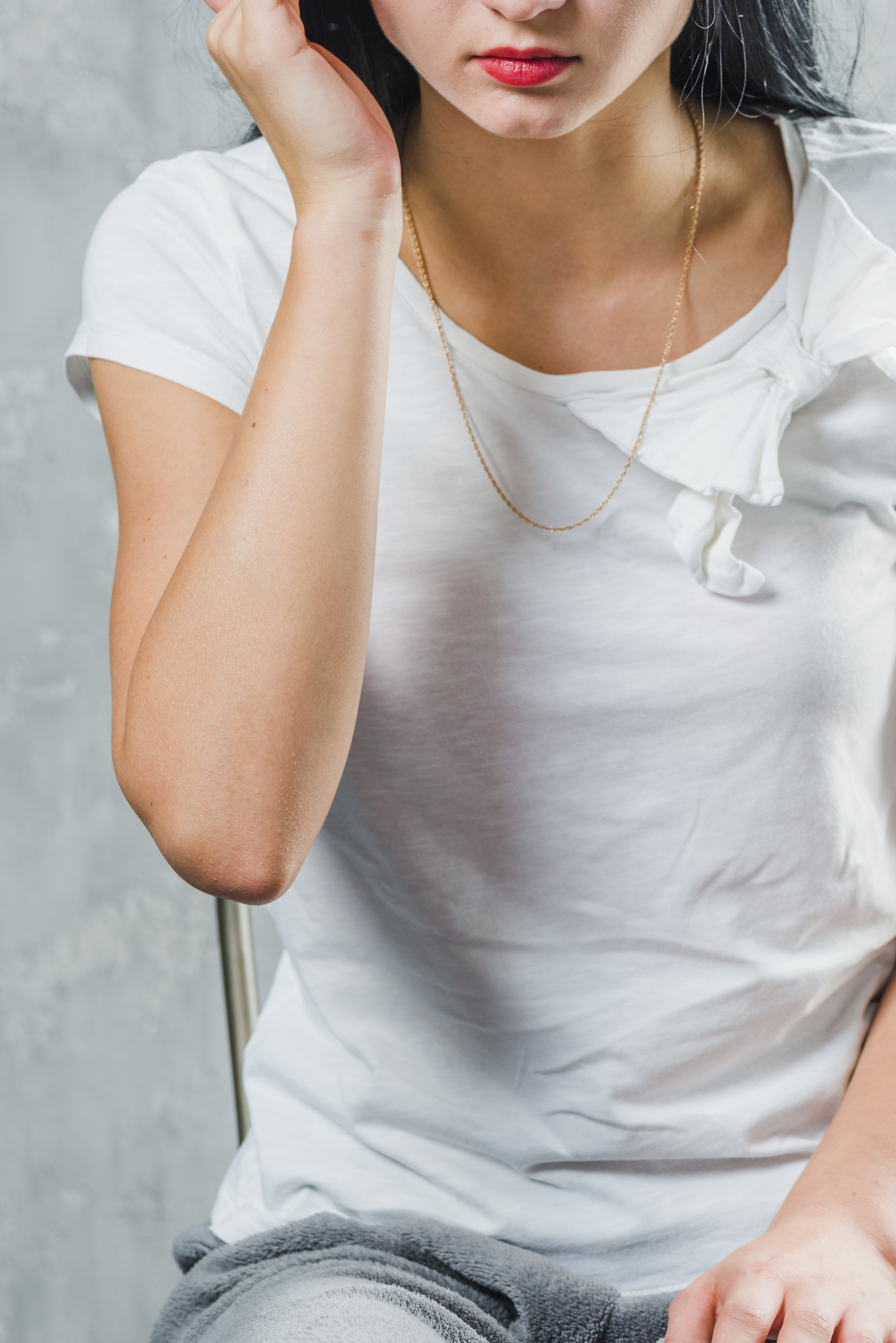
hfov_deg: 8.2
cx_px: 489
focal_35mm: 167
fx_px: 6230
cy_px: 561
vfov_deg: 12.3
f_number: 7.1
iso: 160
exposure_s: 1/160
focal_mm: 105
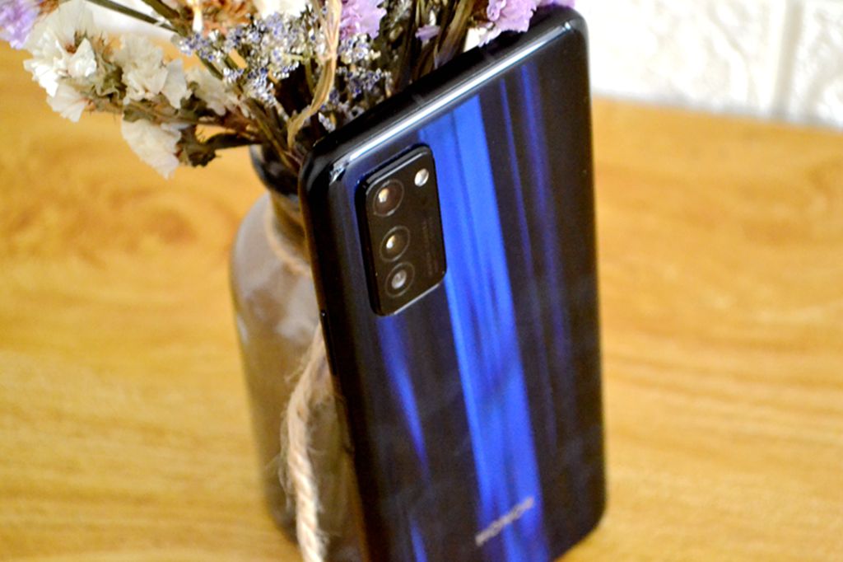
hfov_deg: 24.6
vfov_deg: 16.5
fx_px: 1931
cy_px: 281
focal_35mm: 82
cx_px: 422
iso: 3200
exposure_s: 1/50
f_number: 5.6
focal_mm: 55
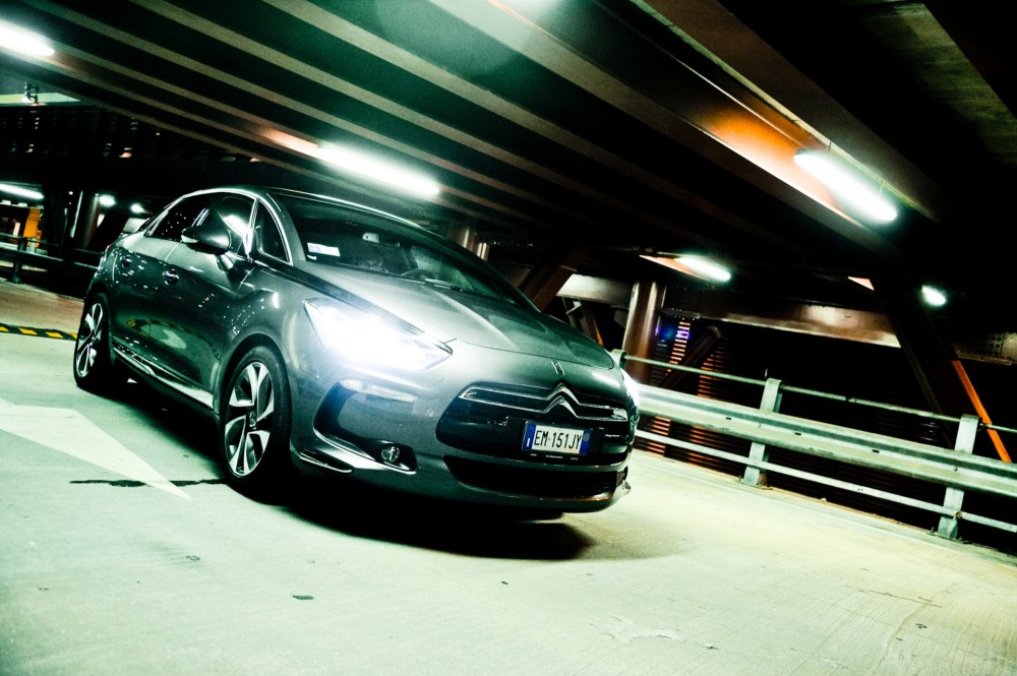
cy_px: 338
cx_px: 508
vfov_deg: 41.0
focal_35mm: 32
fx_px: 903
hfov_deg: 58.8
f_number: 4
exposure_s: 1/50
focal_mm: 32
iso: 3200
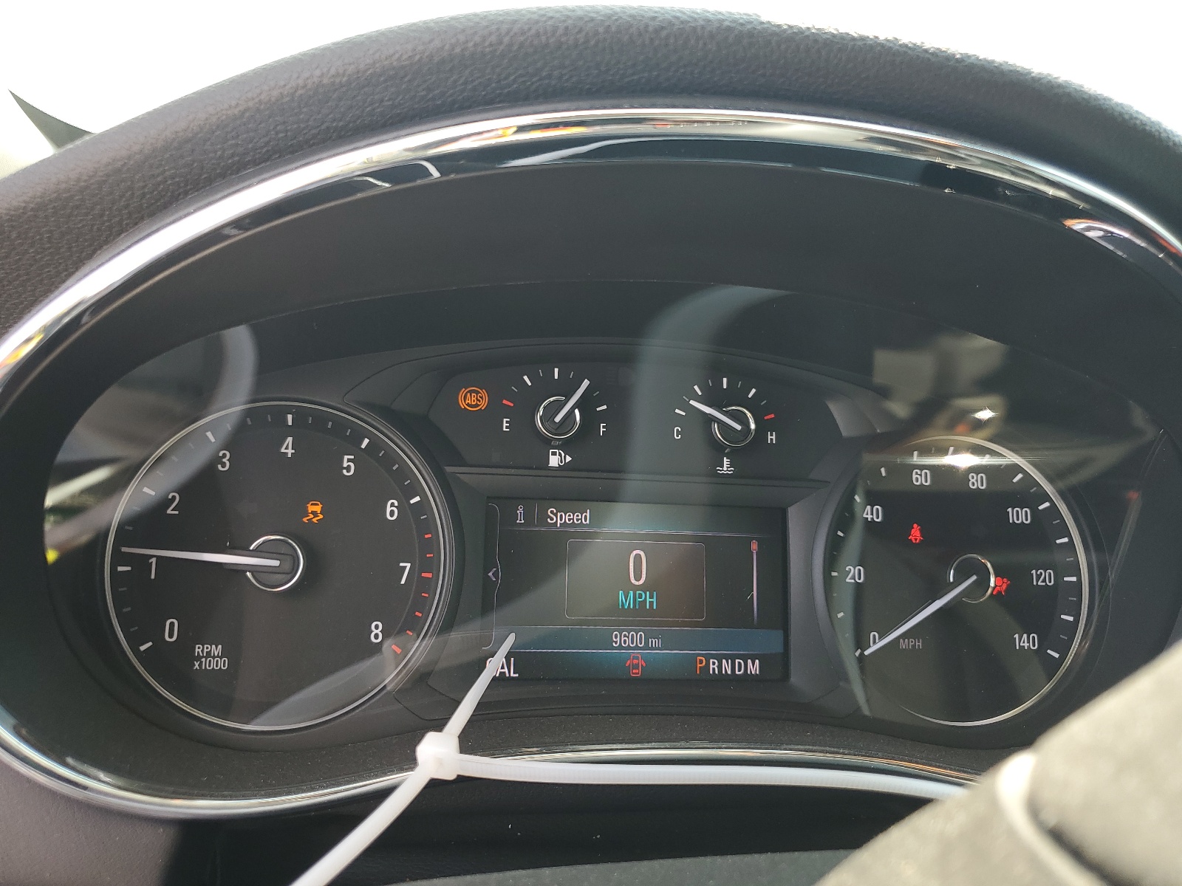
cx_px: 591
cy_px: 443
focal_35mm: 26
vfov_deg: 53.1
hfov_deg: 67.3
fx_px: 888
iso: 50
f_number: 1.5
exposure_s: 1/161
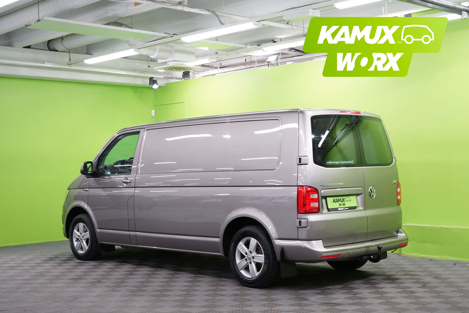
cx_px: 234
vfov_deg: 26.0
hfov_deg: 38.2
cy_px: 156
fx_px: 677
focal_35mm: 52
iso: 800
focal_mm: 52
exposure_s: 1/60
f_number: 5
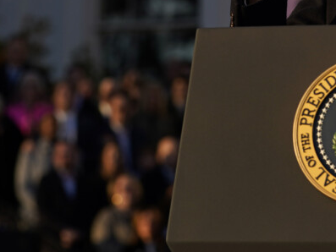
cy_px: 21
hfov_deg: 7.4
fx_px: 2602
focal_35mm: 268
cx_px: 283
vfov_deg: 5.5
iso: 160
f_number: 4
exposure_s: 1/800
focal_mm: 108
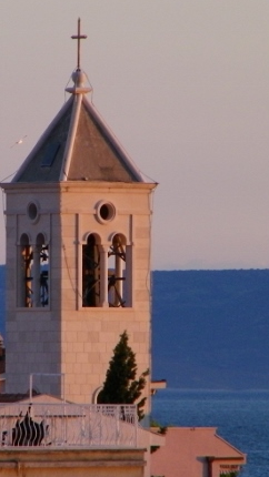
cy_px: 229
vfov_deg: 2.5
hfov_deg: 1.4
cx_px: 36
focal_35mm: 851
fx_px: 10787
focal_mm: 75
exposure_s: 1/100
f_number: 5.4
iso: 125
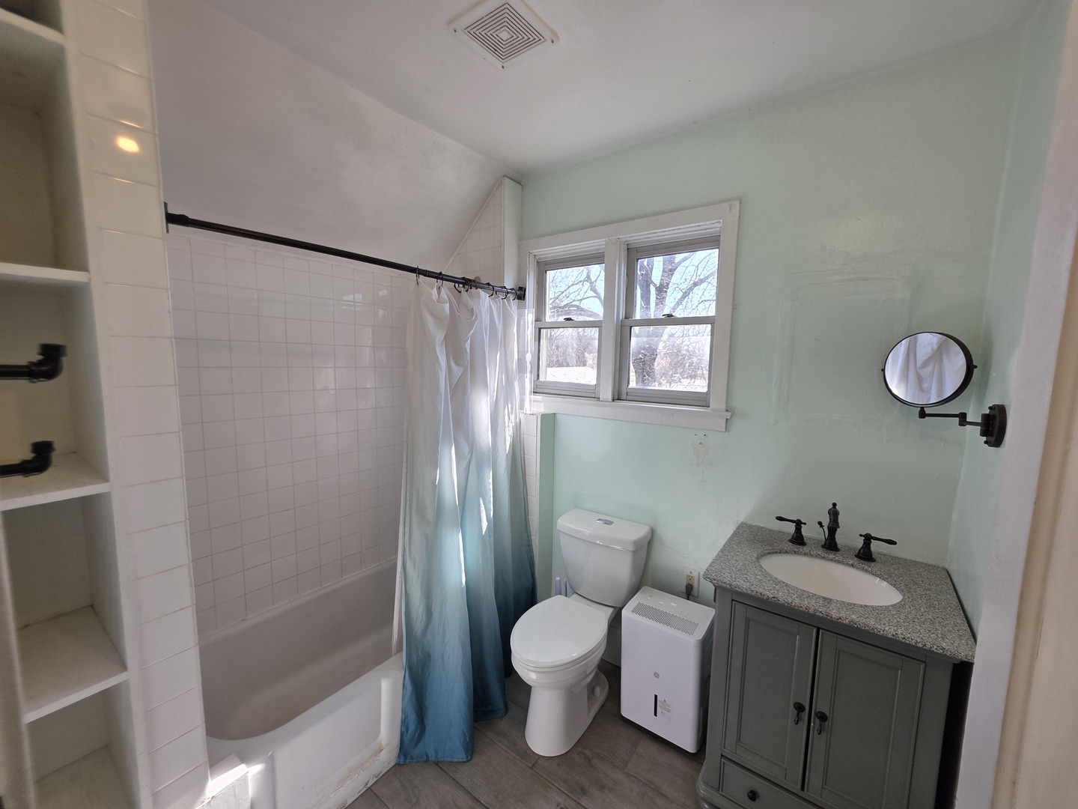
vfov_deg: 89.9
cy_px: 404
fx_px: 405
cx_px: 539
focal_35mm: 13
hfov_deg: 106.2
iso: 32
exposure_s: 1/125
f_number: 1.9
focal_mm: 2.2
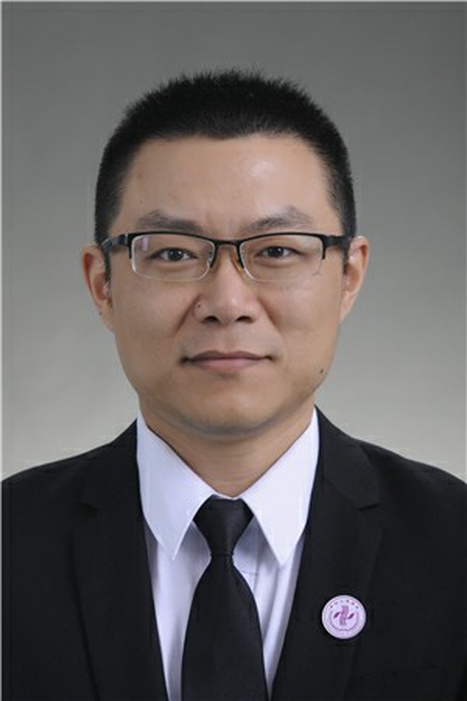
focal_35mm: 128
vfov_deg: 16.1
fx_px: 2485
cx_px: 234
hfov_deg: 10.7
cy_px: 350
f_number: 5.6
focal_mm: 85
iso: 160
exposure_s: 1/125
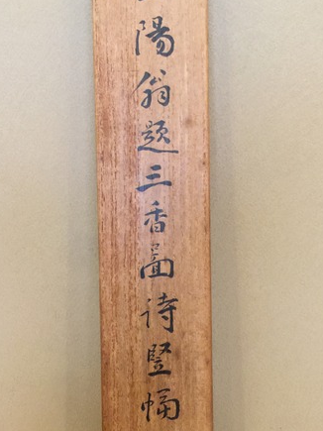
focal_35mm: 36
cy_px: 208
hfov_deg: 39.6
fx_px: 448
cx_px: 173
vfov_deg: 51.4
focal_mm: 4.15
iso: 64
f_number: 2.2
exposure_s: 1/4
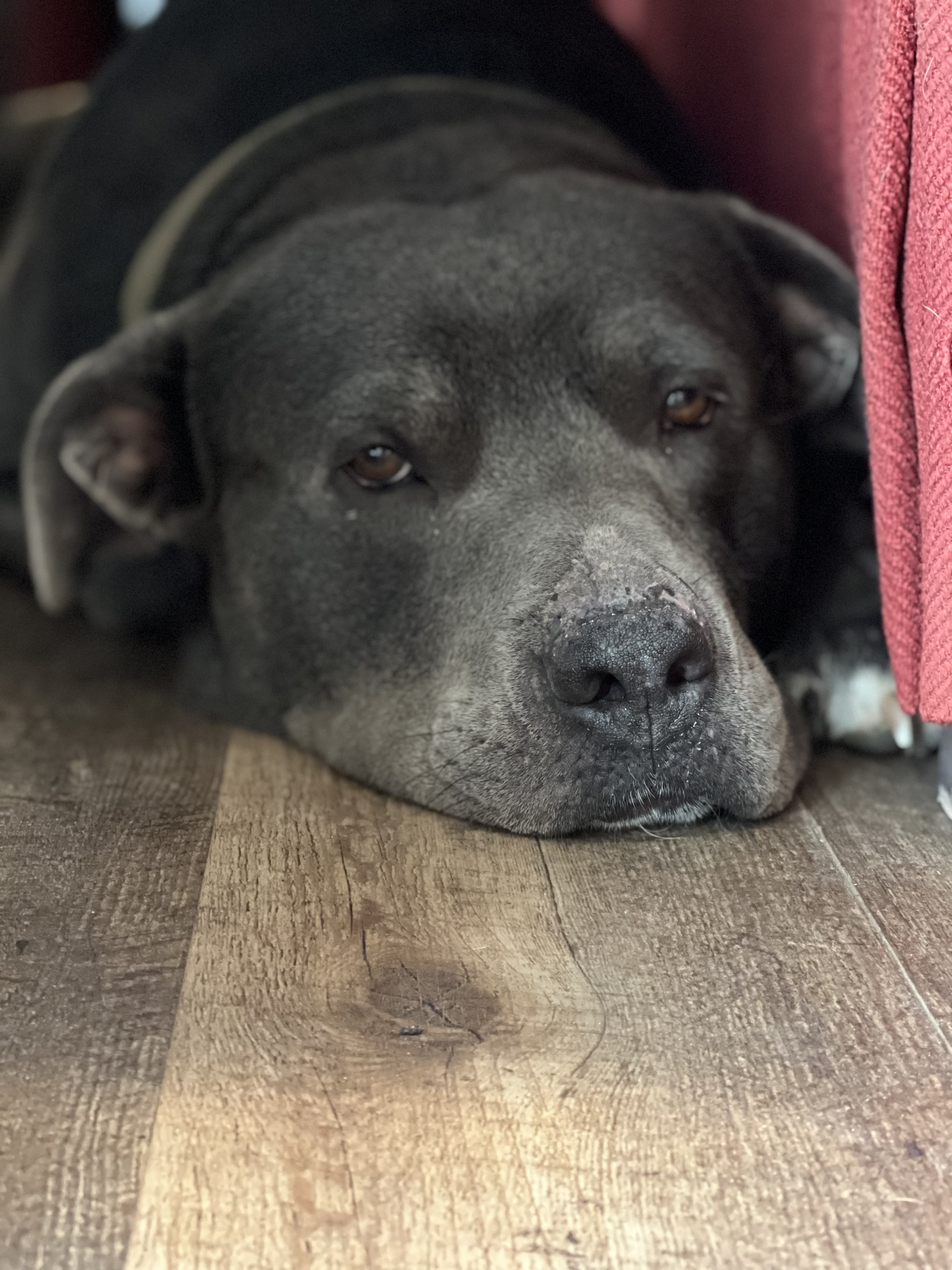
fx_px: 2824
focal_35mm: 77
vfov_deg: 25.3
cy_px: 635
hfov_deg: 19.1
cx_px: 476
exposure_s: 1/15
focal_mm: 9
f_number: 2.8
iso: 1000
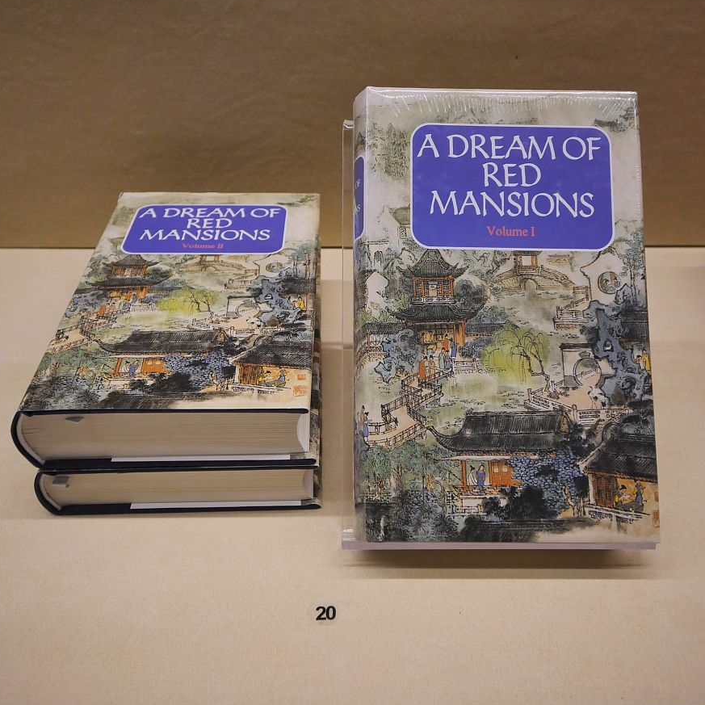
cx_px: 356
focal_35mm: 34
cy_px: 352
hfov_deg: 48.4
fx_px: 783
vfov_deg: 48.5
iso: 1600
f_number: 4
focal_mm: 14
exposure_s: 1/60
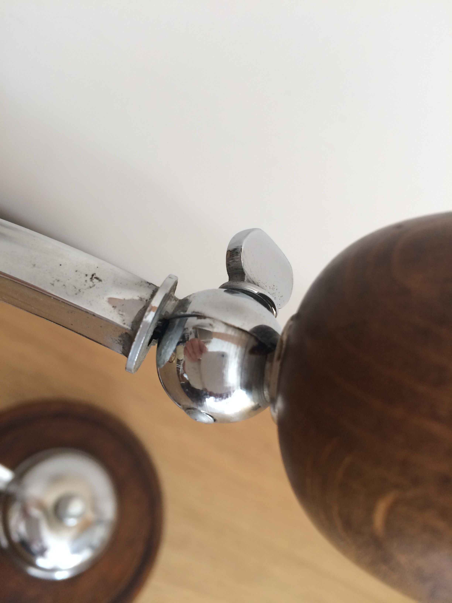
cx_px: 226
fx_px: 505
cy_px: 302
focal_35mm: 29
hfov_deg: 48.2
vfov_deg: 61.7
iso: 40
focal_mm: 4.15
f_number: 2.2
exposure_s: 1/33
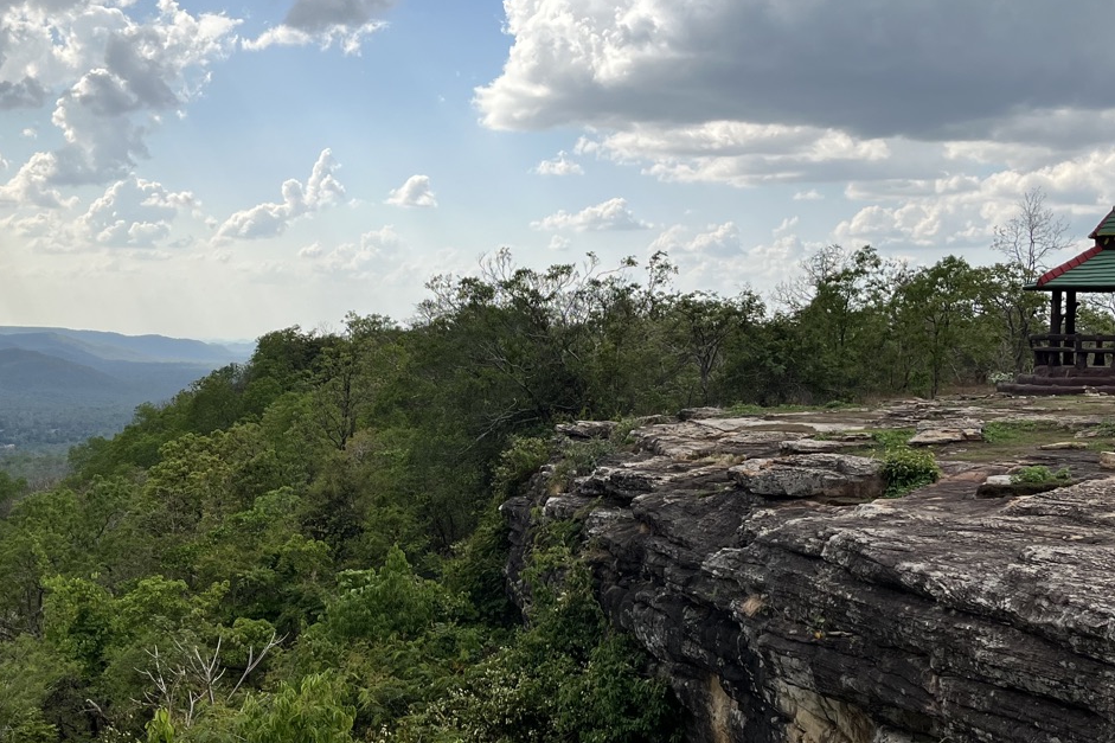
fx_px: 1424
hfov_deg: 42.8
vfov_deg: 29.2
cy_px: 431
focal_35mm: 46
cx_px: 559
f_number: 1.6
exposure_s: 1/3623
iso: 50
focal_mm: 5.1
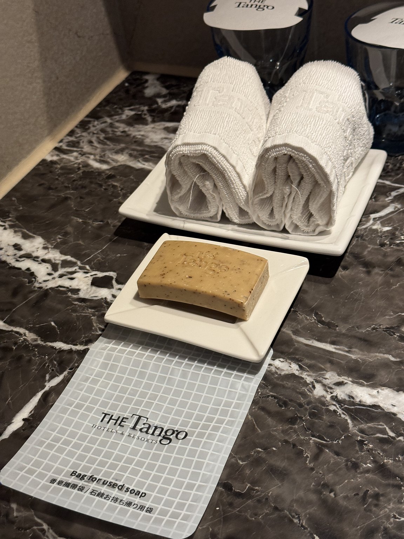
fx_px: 747
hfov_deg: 30.3
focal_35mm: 48
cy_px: 270
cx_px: 202
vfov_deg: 39.7
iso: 160
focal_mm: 6.76
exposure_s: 1/60
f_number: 1.78
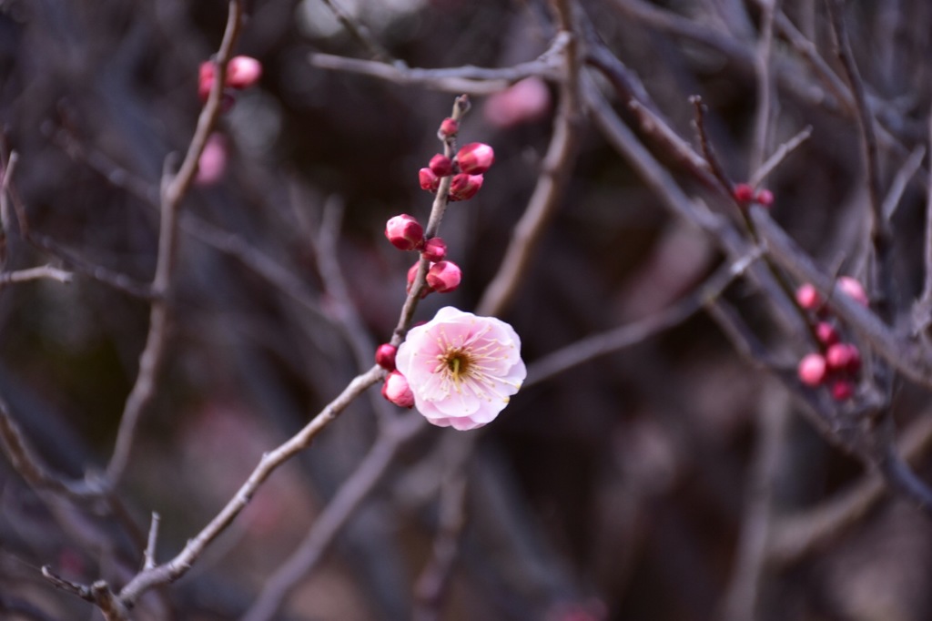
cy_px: 310
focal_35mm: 112
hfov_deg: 18.2
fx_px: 2911
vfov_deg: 12.2
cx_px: 466
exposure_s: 1/8
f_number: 5.6
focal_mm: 75
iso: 640
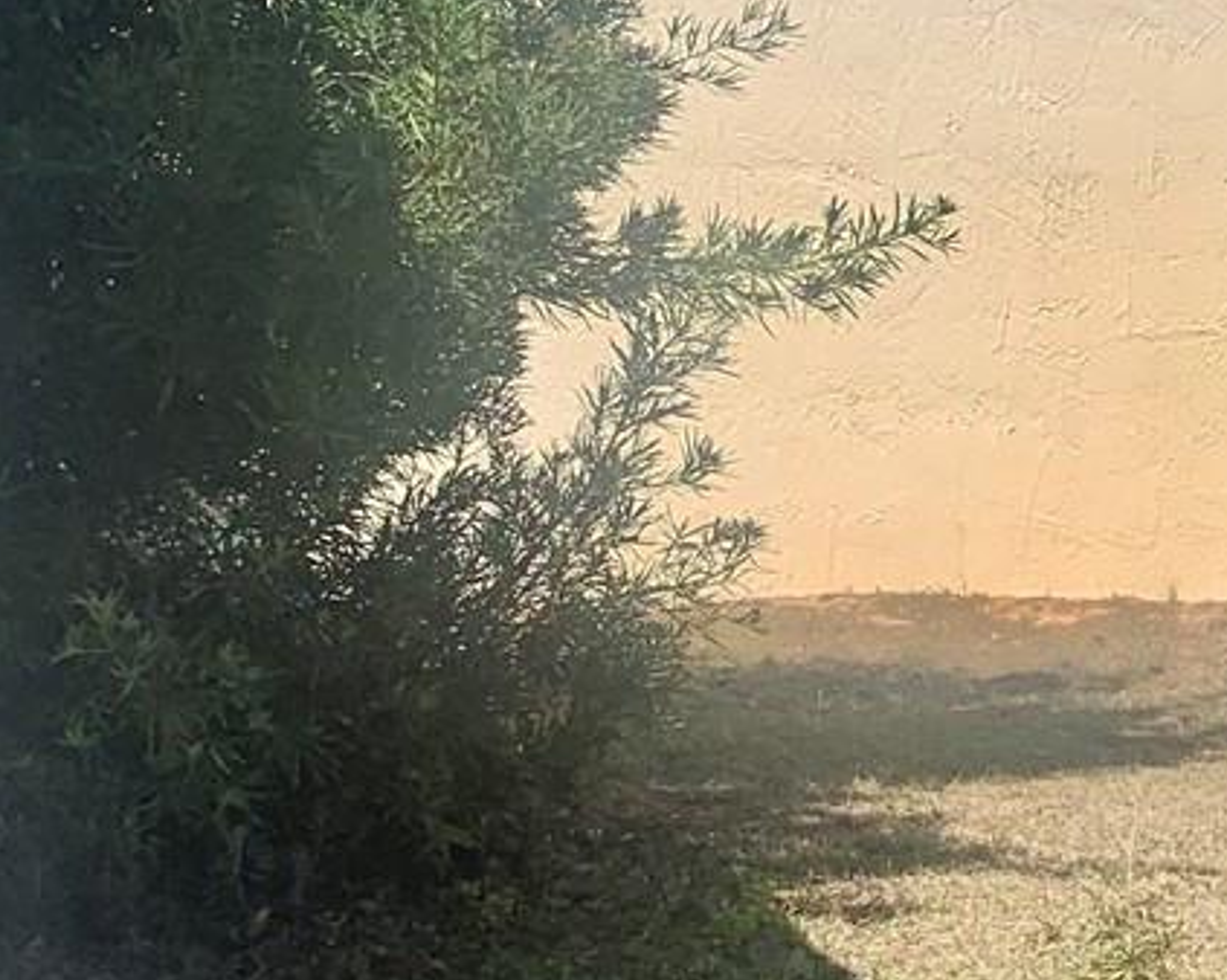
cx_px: 2013
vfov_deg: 15.9
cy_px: 829
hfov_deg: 17.3
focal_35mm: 96
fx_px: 3485
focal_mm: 4.25
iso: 25
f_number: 1.8
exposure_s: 1/2481
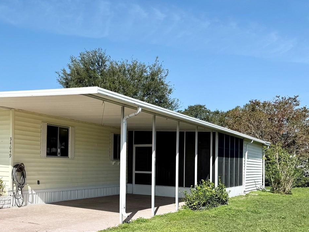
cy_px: 158
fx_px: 366
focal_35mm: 41
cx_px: 77
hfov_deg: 44.3
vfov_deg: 34.7
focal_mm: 6.76
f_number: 1.78
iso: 80
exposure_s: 1/8130
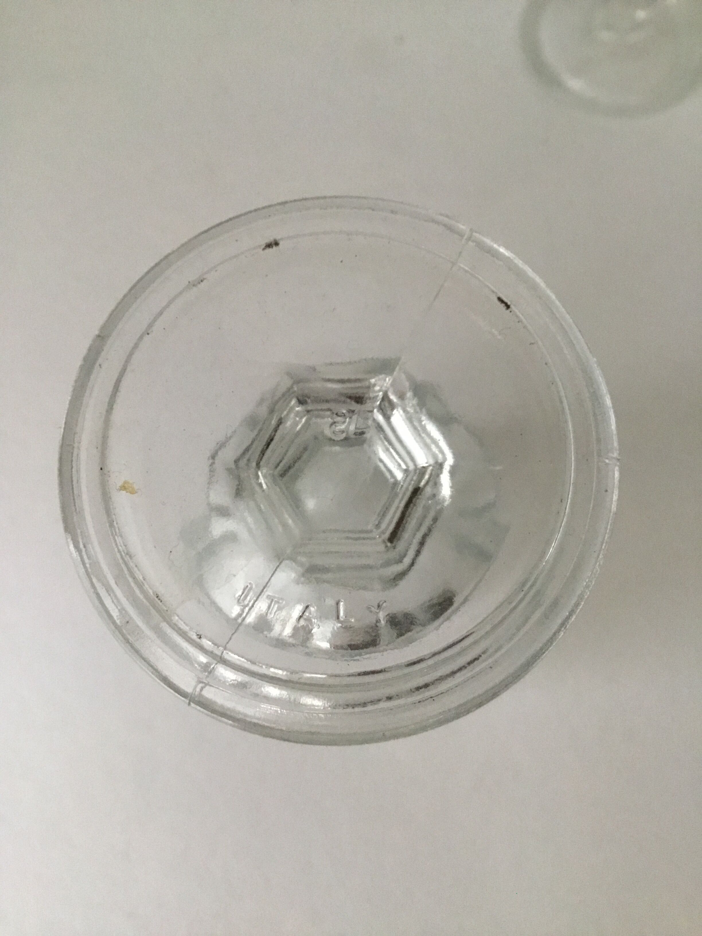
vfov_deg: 58.4
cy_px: 468
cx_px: 351
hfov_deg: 45.4
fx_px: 838
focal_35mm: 31
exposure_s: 1/33
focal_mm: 3.3
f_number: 2.4
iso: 250
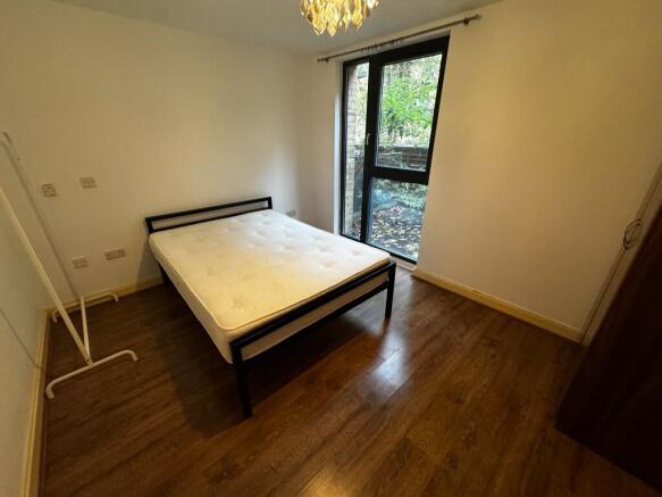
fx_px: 268
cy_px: 248
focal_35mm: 14
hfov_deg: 102.1
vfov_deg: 85.7
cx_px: 331
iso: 320
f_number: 2.2
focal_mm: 2.22
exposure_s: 1/50
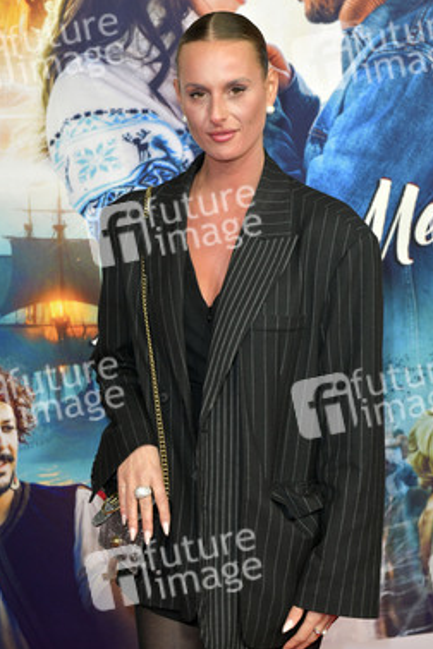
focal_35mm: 74
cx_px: 223
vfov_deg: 27.3
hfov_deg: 18.4
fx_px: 1335
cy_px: 312
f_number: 8
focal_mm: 70
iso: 1600
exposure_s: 1/250
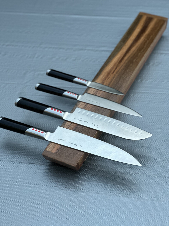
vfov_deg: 25.3
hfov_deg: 19.1
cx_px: 84
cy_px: 113
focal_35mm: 77
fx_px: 501
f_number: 2.8
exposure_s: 1/121
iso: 125
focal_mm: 9
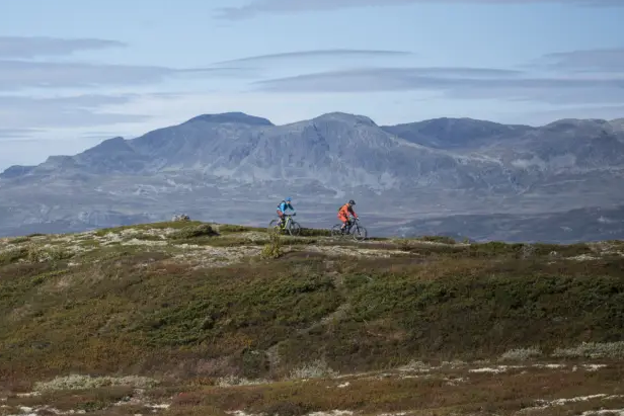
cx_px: 139
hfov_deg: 11.2
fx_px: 3173
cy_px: 96
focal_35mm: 183
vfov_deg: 7.5
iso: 100
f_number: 3.5
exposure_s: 1/1600
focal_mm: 110
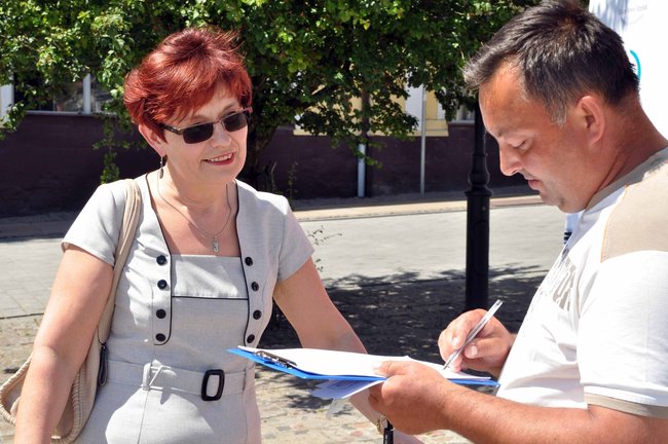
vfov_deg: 17.5
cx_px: 334
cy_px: 222
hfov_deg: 26.0
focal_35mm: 78
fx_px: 1446
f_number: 14
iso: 250
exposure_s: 1/200
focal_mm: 52
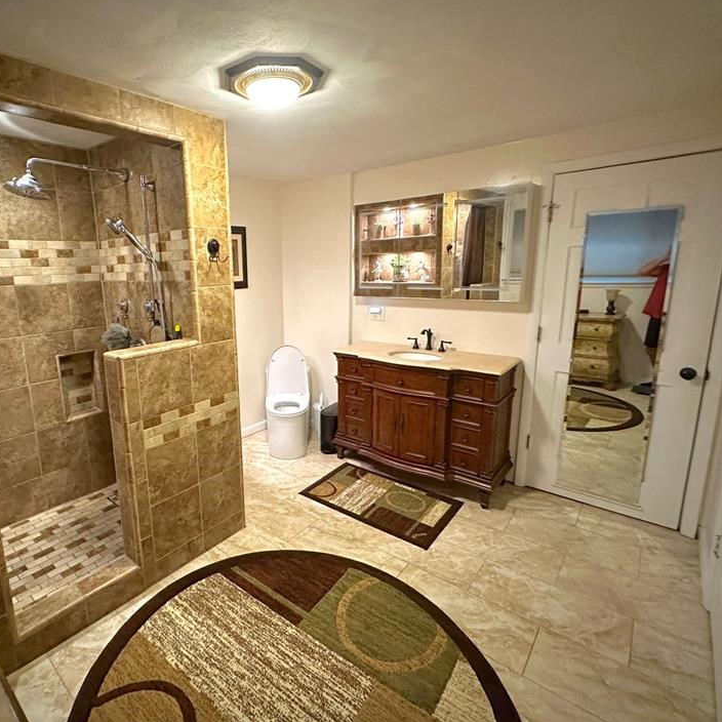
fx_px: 425
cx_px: 272
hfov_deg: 79.3
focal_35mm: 18
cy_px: 348
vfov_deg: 80.7
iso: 1250
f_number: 2.2
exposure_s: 1/60
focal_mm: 2.22
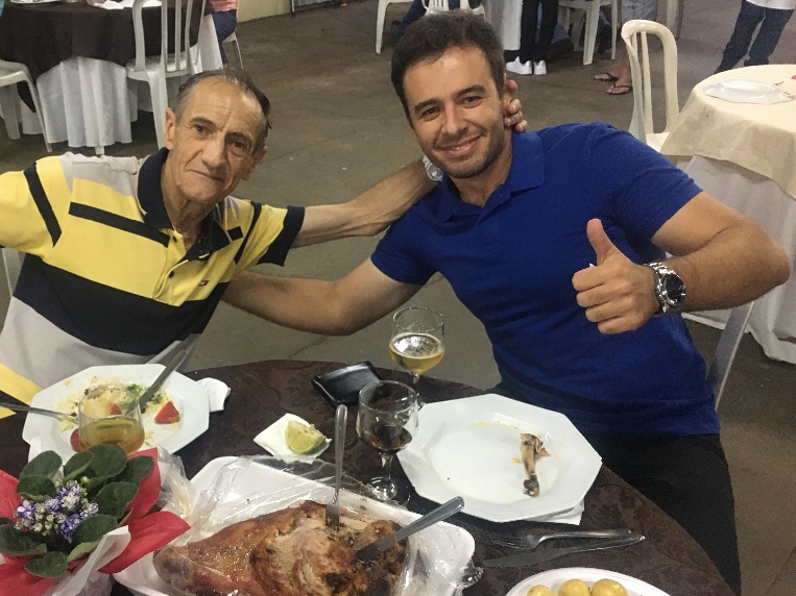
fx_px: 874
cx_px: 310
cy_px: 347
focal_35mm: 38
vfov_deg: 37.6
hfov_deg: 48.6
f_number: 2.2
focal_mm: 4.15
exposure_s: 1/24
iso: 200
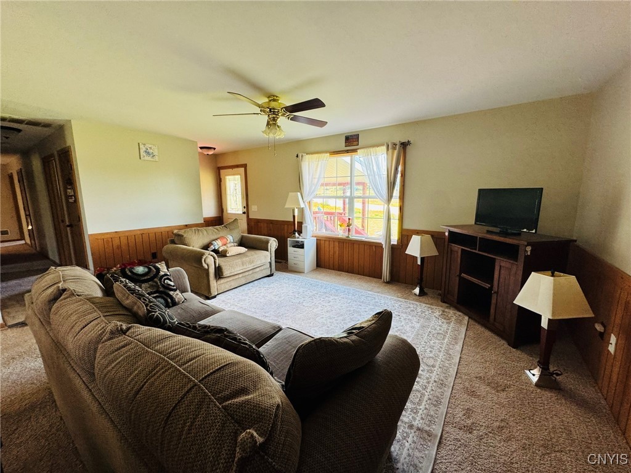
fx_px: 255
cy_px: 236
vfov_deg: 85.7
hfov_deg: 102.1
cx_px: 316
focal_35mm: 14
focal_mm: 2.22
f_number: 2.2
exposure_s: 1/99
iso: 160
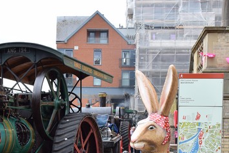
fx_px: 491
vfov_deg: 17.4
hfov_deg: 25.9
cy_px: 148
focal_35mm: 77
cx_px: 52
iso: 200
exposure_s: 1/250
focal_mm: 23
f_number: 7.1
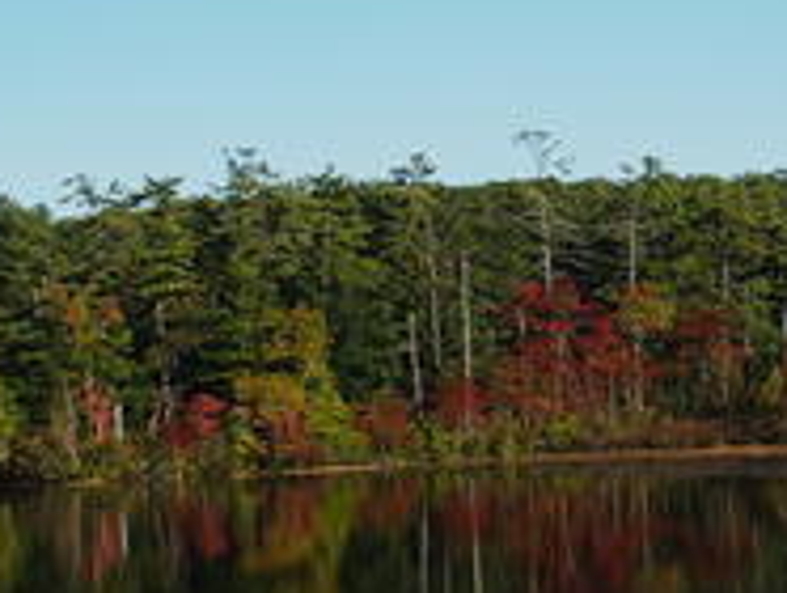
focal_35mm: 150
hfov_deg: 13.1
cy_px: 313
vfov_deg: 9.9
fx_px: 3415
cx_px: 681
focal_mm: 13.2
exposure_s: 1/1000
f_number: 3.5
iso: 100
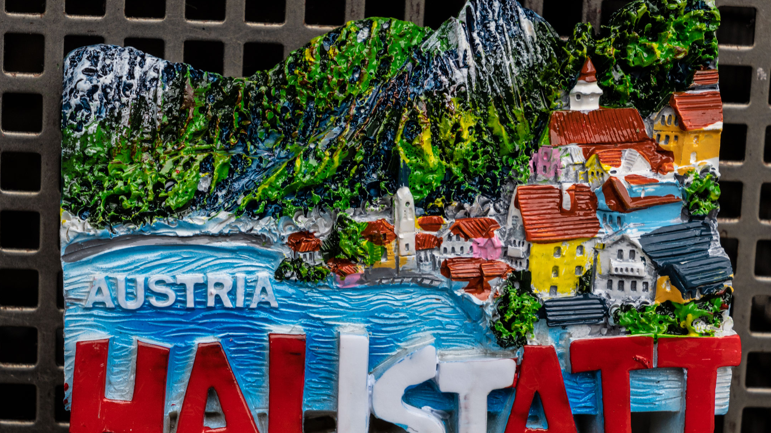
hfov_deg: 26.9
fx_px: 1615
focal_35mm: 79
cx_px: 387
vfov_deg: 15.3
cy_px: 231
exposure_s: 1/80
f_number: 8
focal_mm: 50
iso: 200
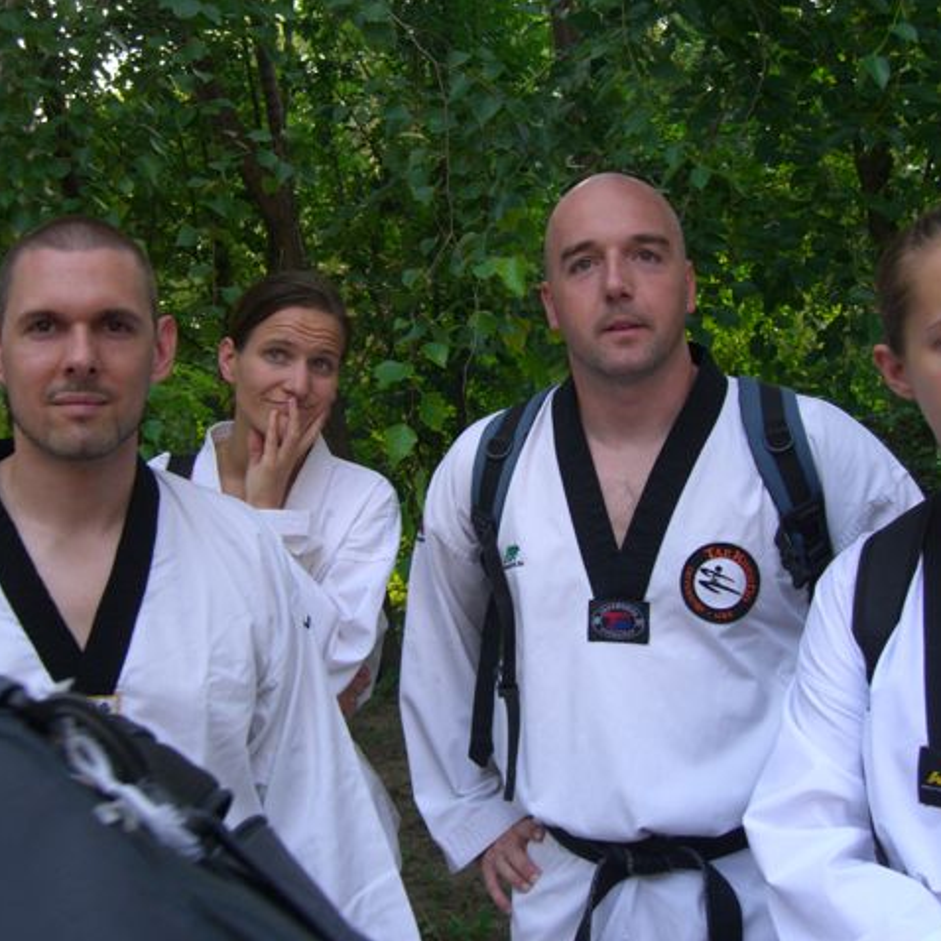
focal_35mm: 45
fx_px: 1384
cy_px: 470
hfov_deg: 37.5
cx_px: 433
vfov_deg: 37.6
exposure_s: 1/100
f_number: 2.8
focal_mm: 7.9
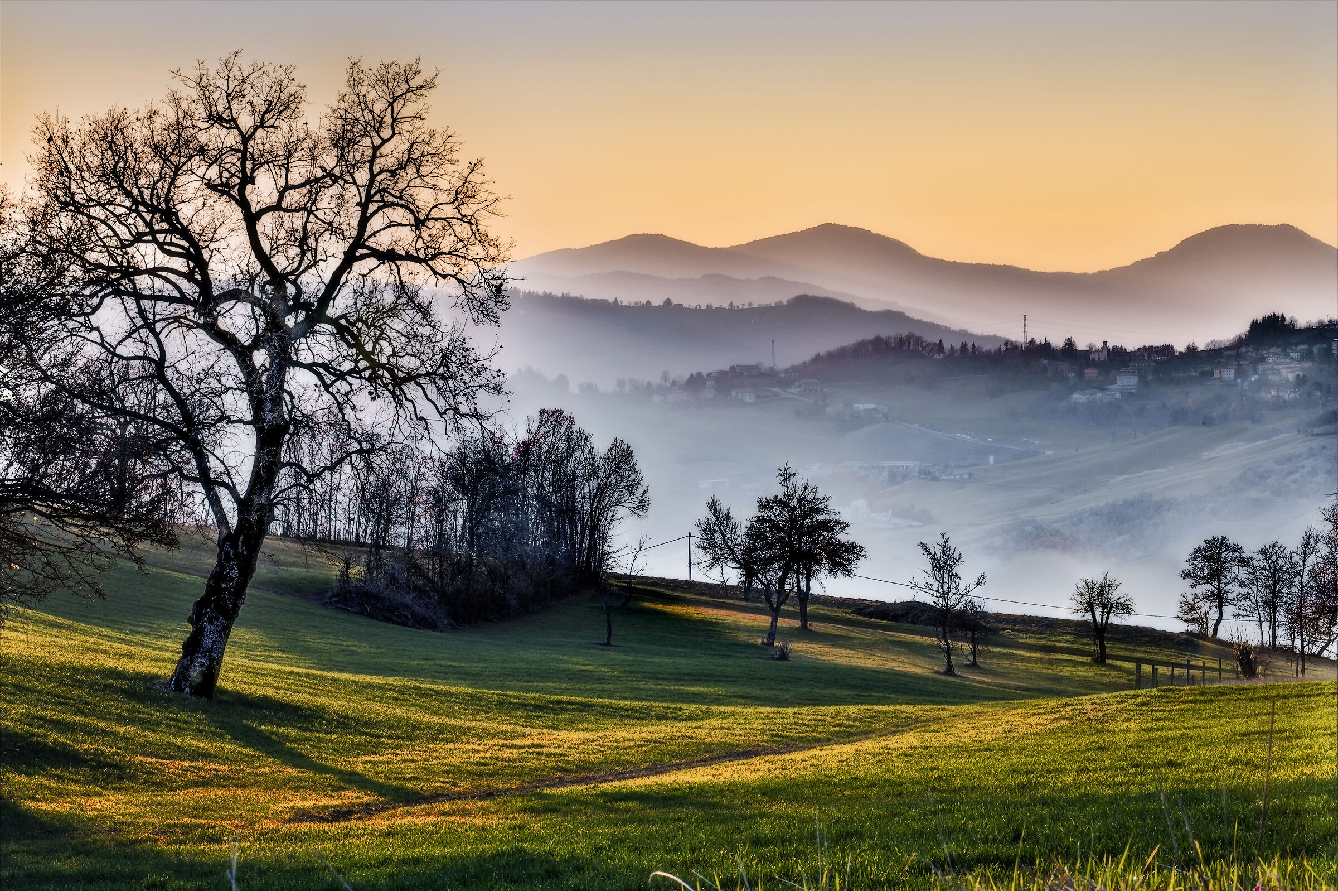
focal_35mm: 120
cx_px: 669
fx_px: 4457
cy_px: 446
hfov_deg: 17.1
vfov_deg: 11.4
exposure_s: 1/6
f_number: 22
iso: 100
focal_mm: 120
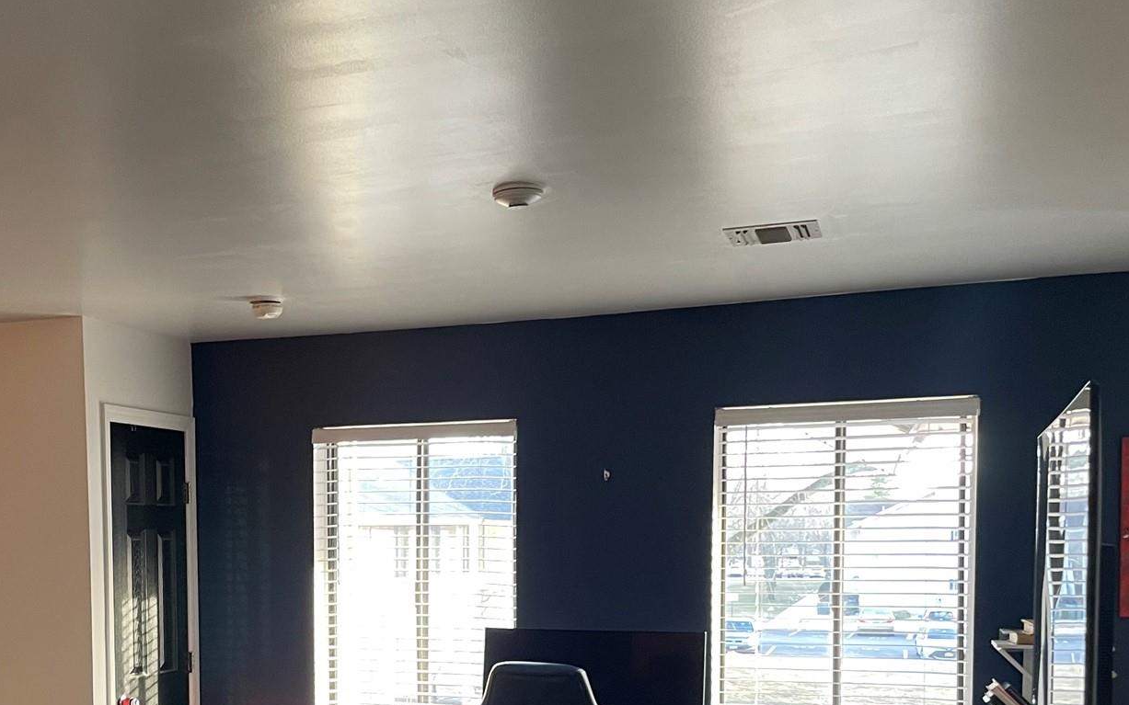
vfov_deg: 27.1
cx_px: 276
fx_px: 1415
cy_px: 630
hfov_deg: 42.1
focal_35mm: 46
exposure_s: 1/60
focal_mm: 4.2
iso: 160
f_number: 1.6
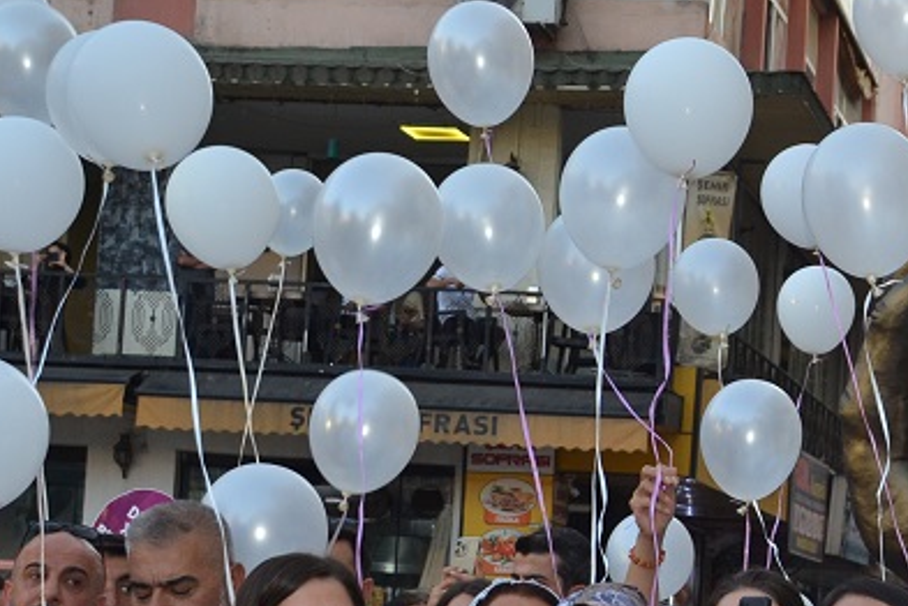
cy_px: 445
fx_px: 2926
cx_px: 869
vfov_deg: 11.8
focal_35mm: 116
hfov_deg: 17.3
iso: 280
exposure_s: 1/125
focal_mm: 32
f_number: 4.2
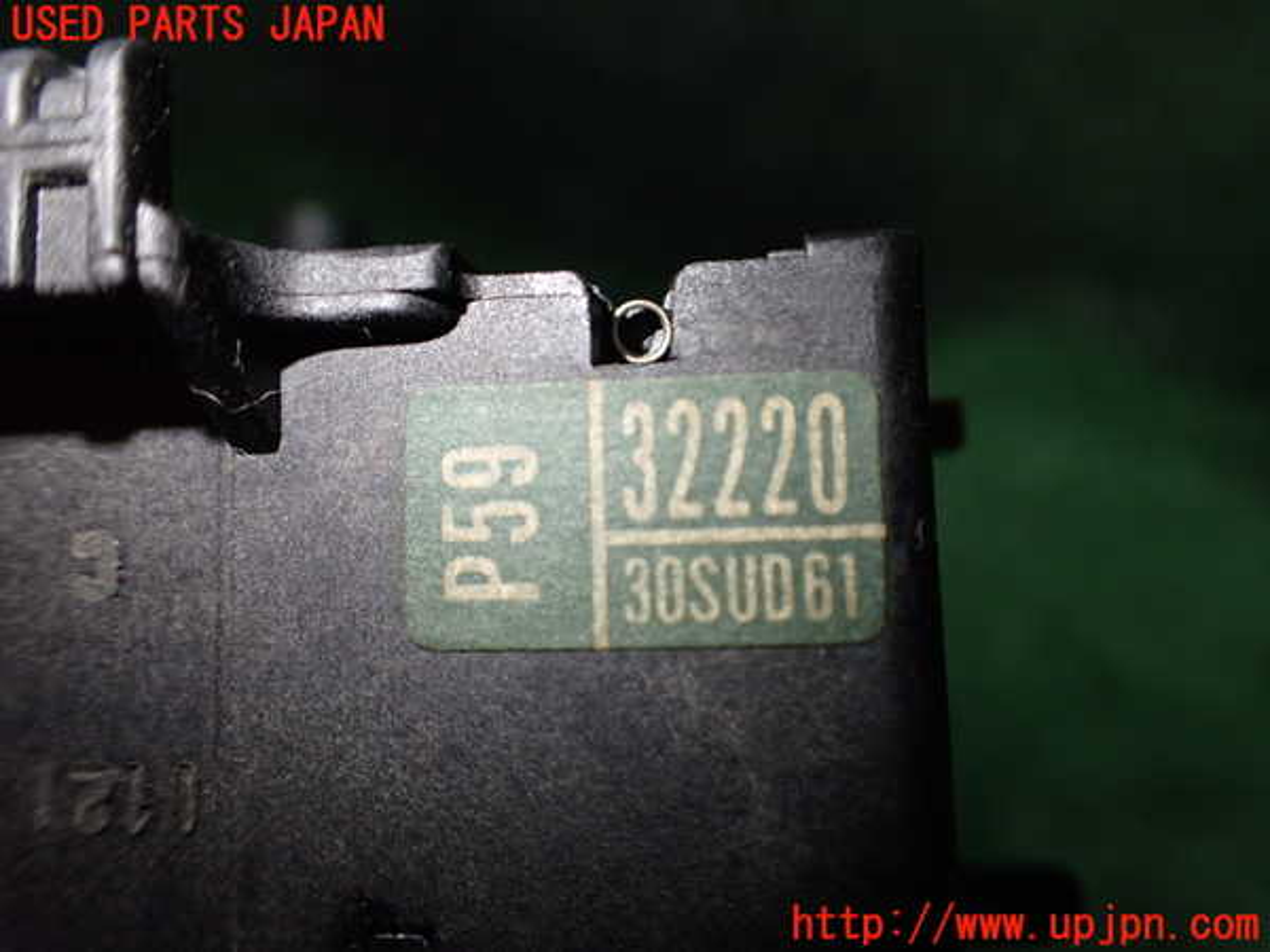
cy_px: 476
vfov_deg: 46.8
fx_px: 1101
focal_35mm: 30
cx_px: 635
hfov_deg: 60.0
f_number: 2.3
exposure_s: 1/125
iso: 320
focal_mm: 5.4
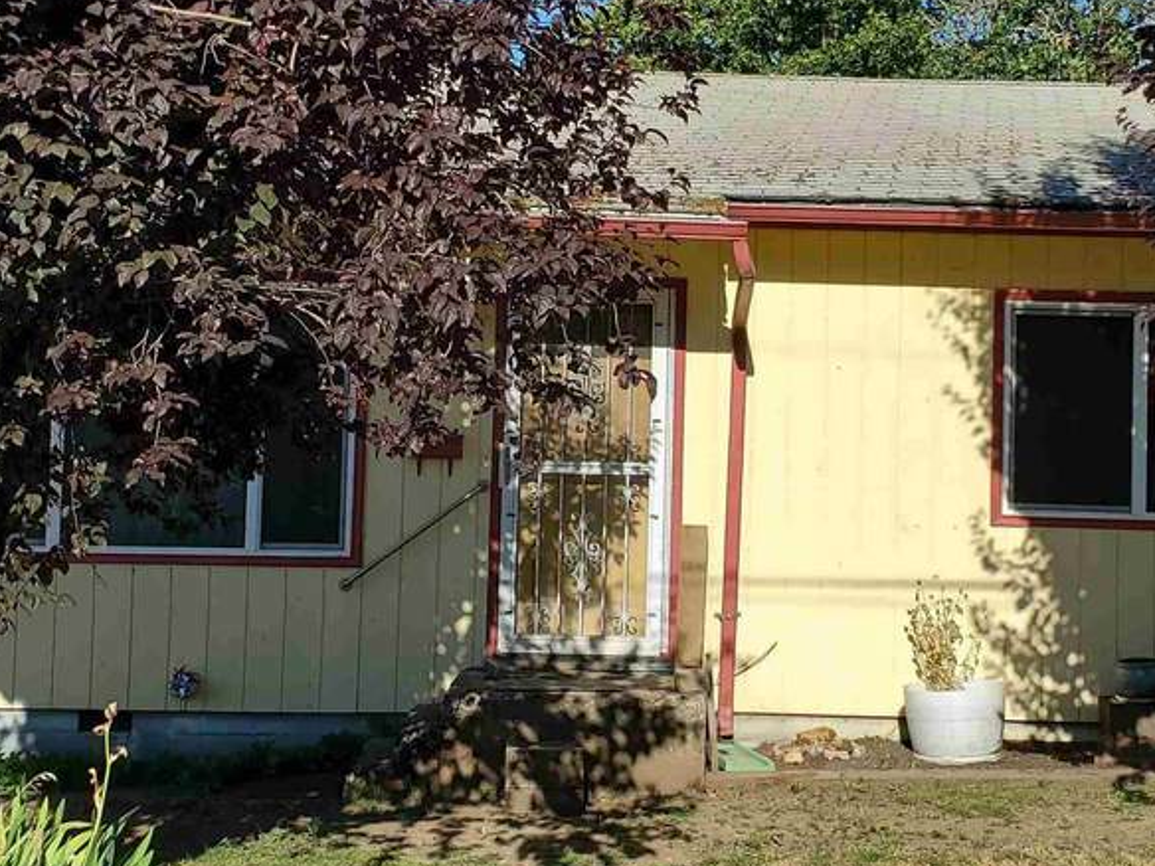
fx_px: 1902
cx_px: 718
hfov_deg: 33.6
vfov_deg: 25.7
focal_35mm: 57
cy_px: 419
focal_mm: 4.3
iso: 50
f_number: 2.4
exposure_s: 1/1804
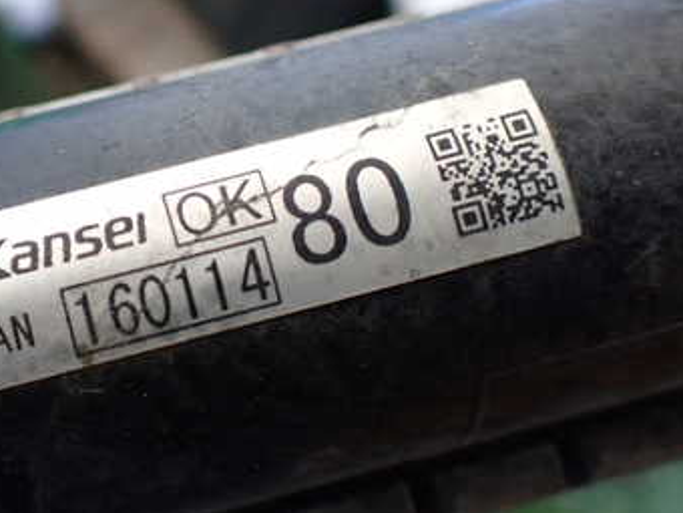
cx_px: 139
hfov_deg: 35.1
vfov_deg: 27.5
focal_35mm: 53
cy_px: 221
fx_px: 1046
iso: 800
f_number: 2.3
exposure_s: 1/60
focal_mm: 5.4
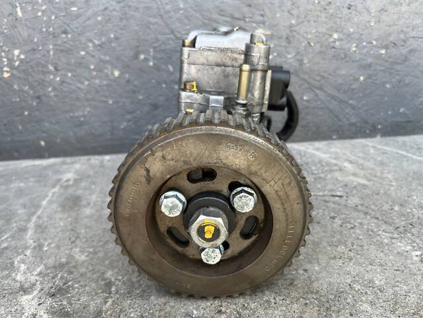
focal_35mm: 26
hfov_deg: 67.3
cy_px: 159
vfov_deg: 53.1
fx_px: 318
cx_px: 212
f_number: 1.6
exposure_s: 1/121
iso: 40
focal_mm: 5.1
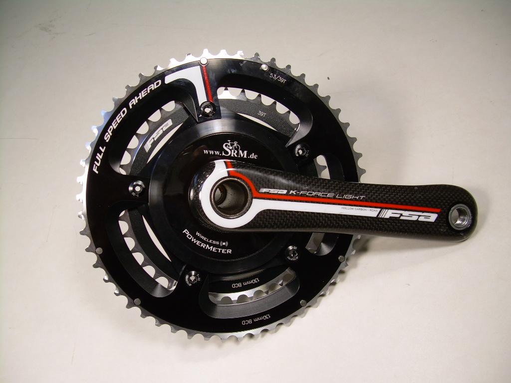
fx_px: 561
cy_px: 192
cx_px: 256
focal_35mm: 38
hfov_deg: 49.0
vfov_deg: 37.7
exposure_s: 1/42.4
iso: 50
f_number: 2.8
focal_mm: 6.3
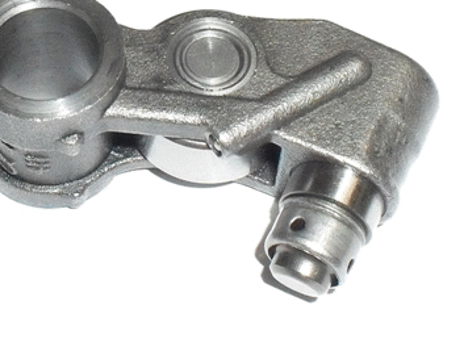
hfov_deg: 37.4
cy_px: 122
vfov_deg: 28.4
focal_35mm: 51
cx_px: 191
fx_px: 683
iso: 400
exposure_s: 1/45
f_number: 8.4
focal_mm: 6.3
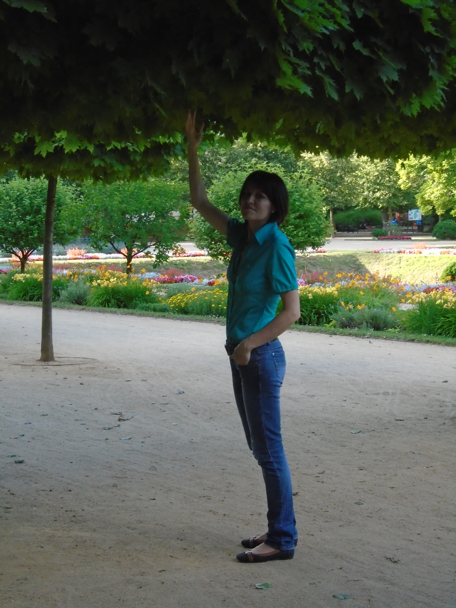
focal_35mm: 79
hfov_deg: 18.7
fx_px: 1388
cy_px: 304
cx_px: 228
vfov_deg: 24.7
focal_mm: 14
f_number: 6.1
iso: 400
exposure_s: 1/125
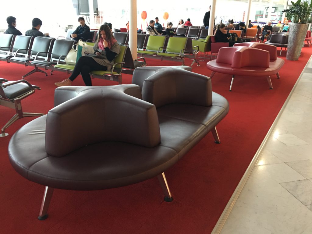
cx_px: 156
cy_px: 117
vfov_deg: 48.2
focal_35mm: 29
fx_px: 261
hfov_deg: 61.7
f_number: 2.2
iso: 100
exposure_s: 1/17
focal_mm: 4.15
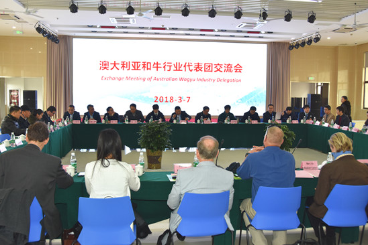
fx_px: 327
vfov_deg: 41.1
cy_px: 115
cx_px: 190
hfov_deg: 58.7
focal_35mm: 32
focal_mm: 20
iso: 400
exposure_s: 1/80
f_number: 3.5
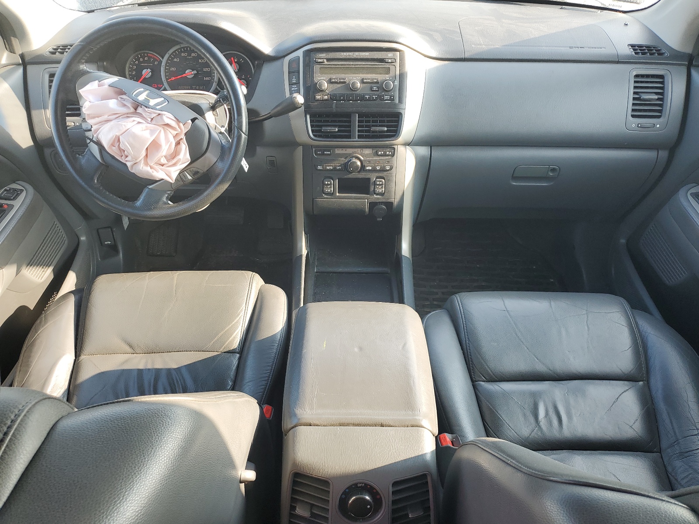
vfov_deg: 53.1
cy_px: 262
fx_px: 525
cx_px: 350
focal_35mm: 26
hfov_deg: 67.3
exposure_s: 1/167
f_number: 1.5
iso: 50
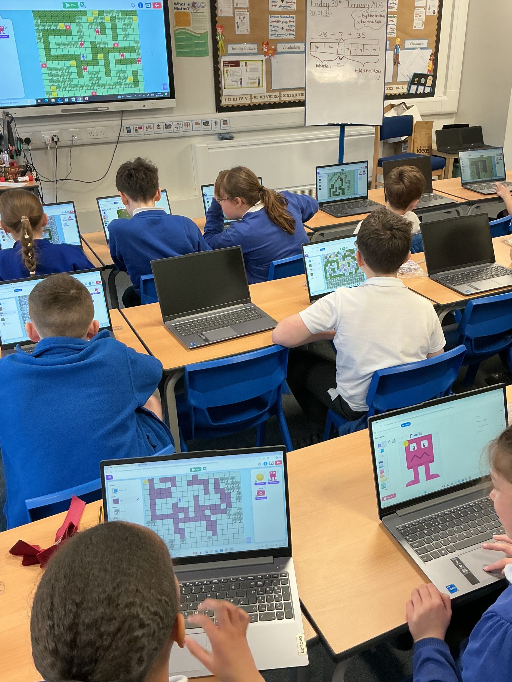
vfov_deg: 56.8
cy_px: 347
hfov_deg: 44.1
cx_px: 281
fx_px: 631
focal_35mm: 32
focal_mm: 3
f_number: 1.8
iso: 100
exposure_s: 1/60
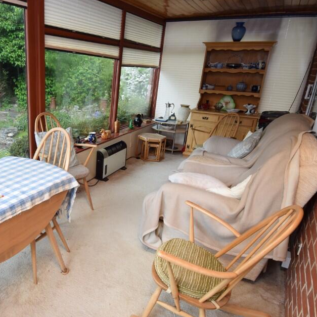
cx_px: 85
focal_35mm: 25
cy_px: 163
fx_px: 259
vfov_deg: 62.9
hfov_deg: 60.1
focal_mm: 12
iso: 400
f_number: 7.1
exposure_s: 1/200
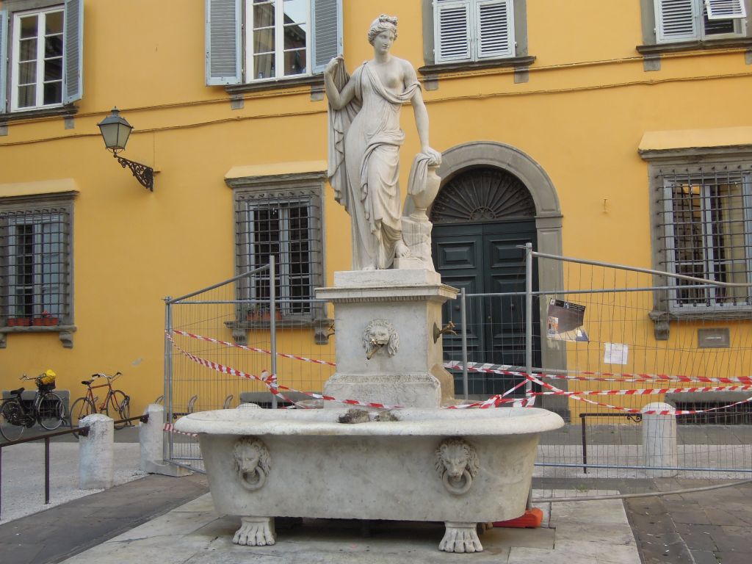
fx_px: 869
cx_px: 376
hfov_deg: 46.8
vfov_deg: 36.0
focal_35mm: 40
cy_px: 282
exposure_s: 1/250
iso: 160
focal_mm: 7.2
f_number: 3.3
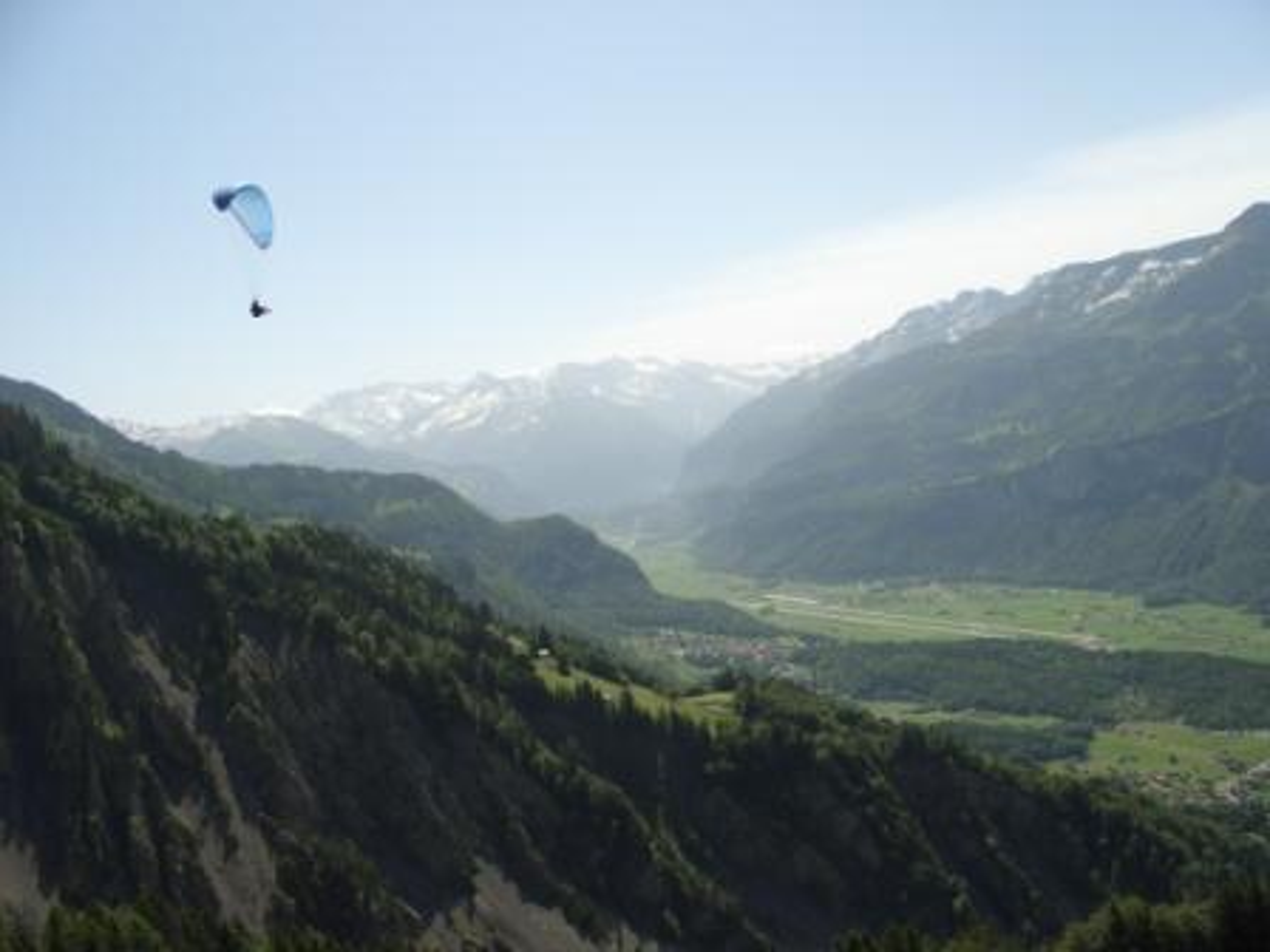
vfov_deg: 42.9
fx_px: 1211
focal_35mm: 33
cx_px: 635
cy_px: 476
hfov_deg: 55.4
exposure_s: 1/500
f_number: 4.5
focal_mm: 7.1
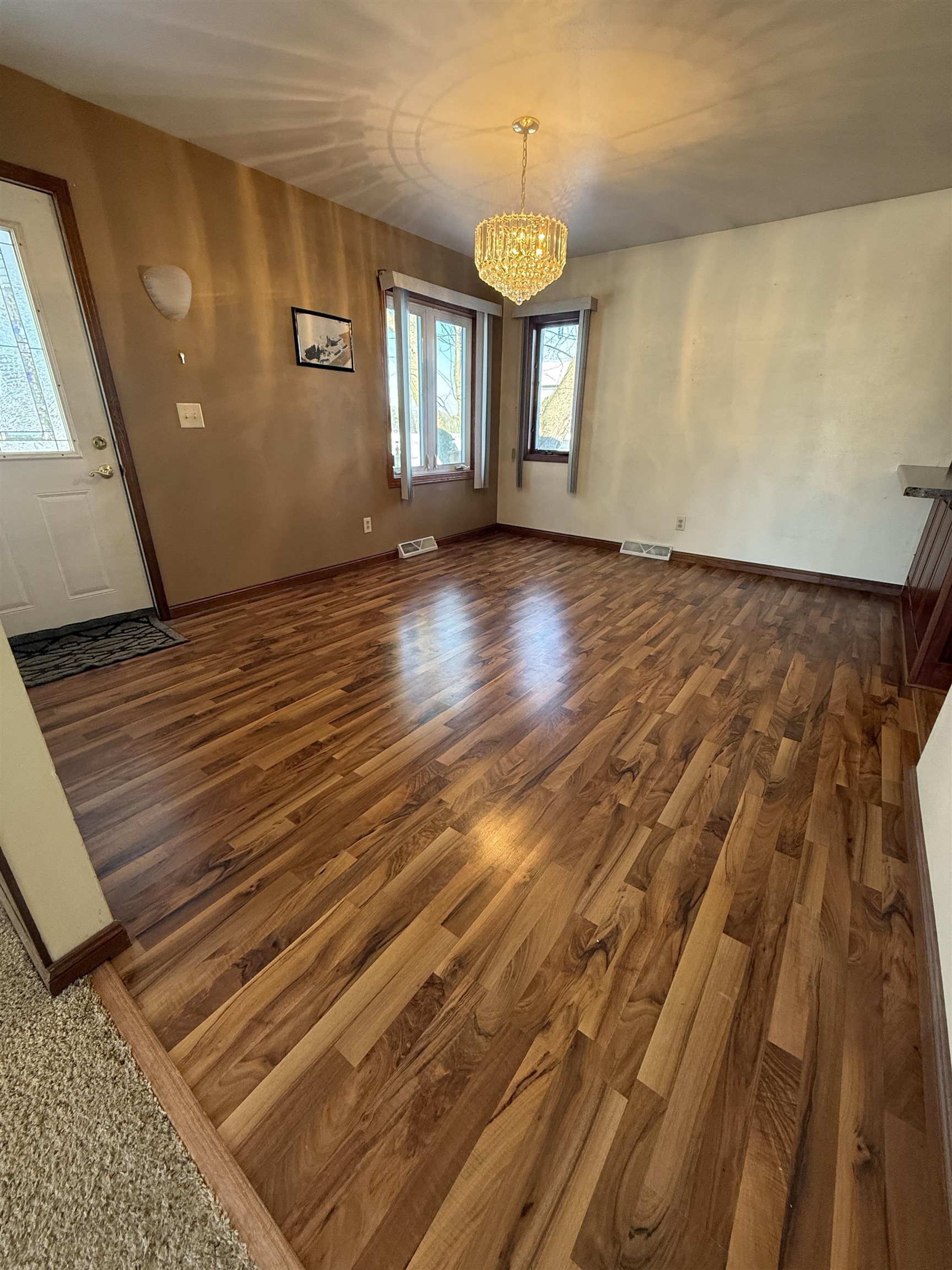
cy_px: 635
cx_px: 476
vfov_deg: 102.1
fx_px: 513
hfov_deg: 85.7
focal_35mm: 14
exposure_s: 1/120
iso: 320
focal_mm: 2.22
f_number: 2.2
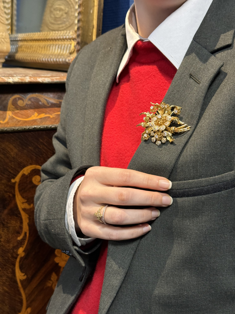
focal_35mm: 48
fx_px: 434
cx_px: 118
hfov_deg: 30.3
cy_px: 157
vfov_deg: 39.7
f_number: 1.78
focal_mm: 6.86
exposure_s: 1/33
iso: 200
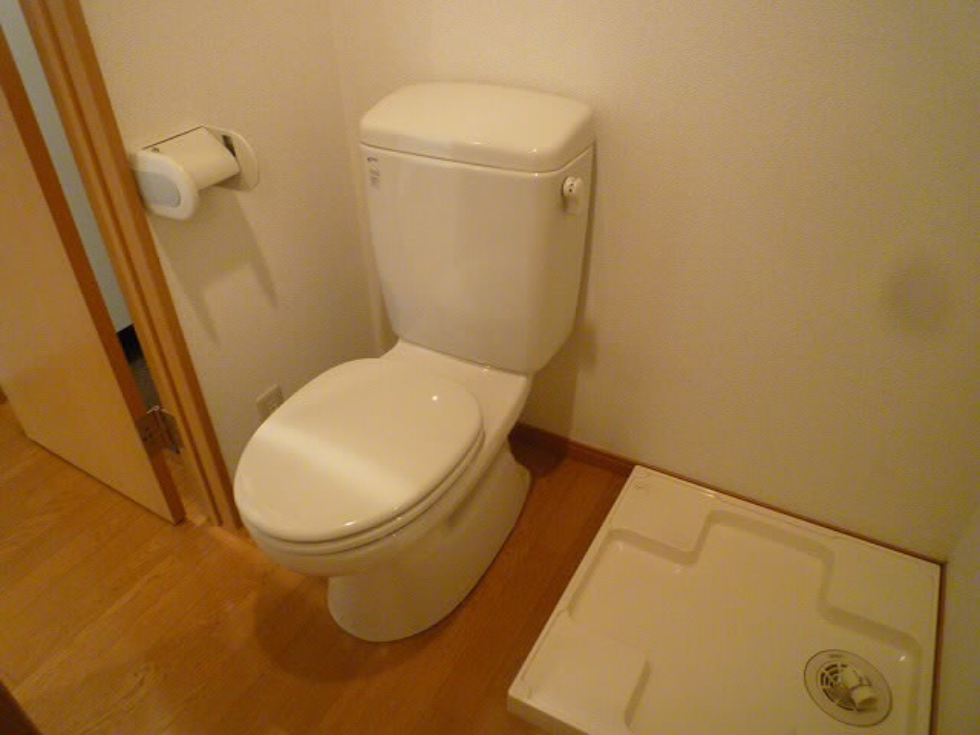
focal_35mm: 25
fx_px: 708
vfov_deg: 54.9
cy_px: 368
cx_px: 490
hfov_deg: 69.4
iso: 400
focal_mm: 4.4
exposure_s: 1/20
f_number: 2.8
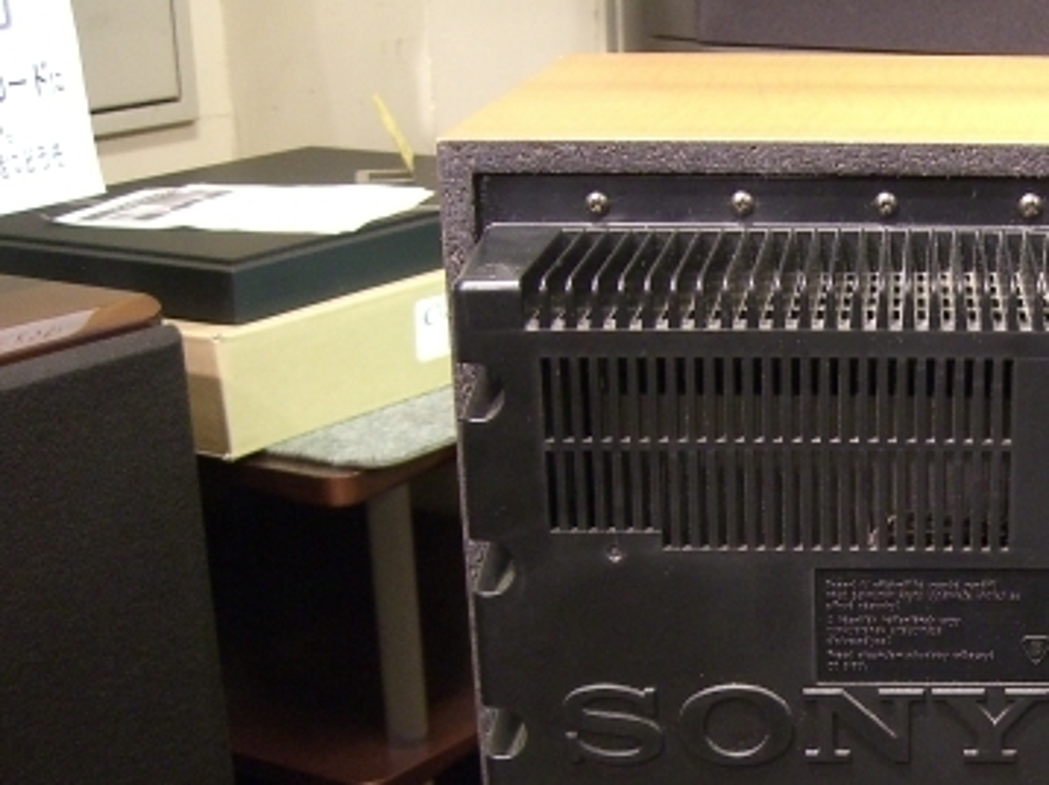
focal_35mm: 68
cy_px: 691
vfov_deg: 21.2
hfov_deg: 27.6
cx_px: 932
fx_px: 2059
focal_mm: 7.9
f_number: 2.8
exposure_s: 1/13
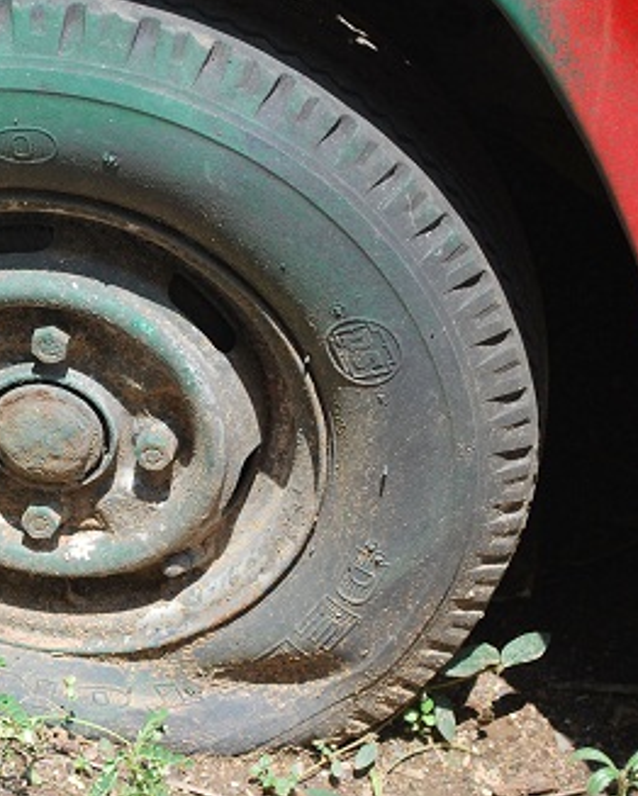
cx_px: 60
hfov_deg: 14.9
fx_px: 2405
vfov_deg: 18.8
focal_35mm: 102
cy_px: 398
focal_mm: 48
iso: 100
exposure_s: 1/160
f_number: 6.3
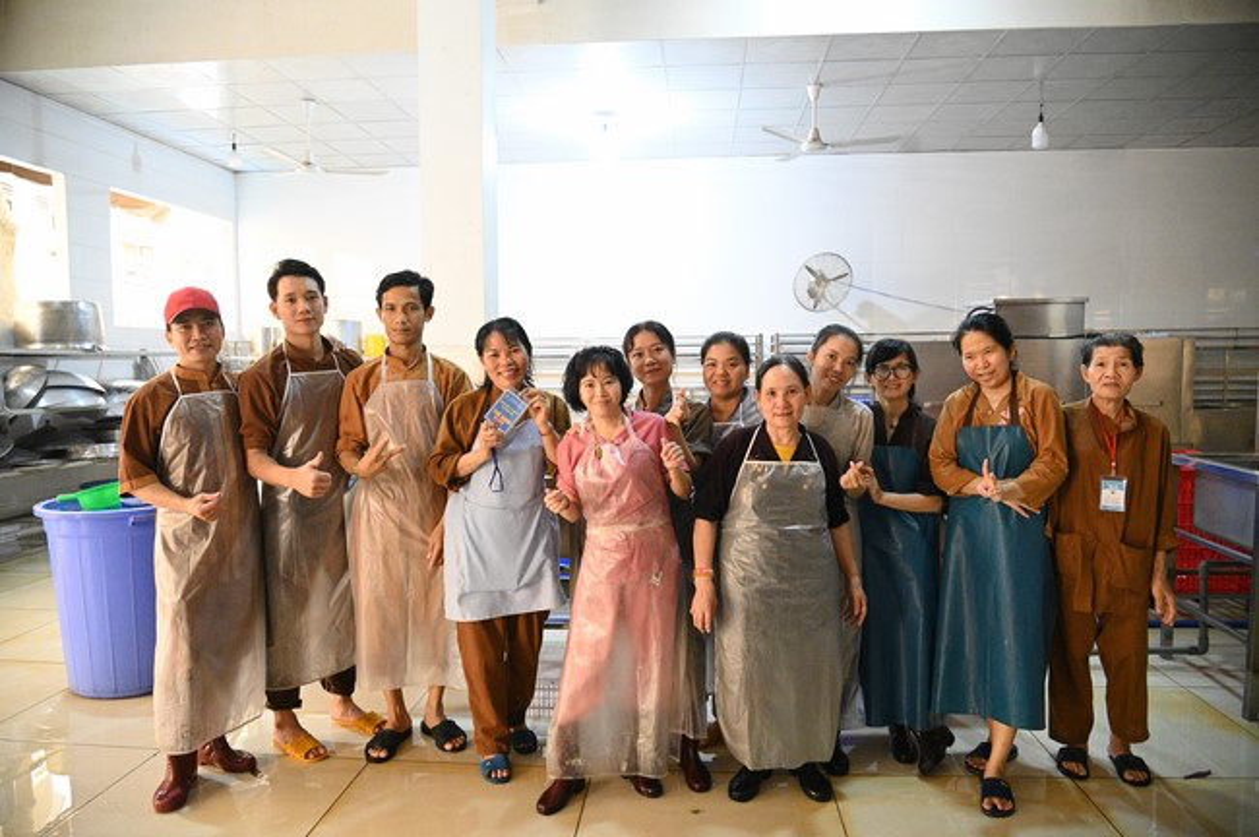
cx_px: 630
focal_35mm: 24
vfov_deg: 53.0
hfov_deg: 73.8
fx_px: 838
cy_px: 418
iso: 12800
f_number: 4
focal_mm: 24
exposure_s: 1/200
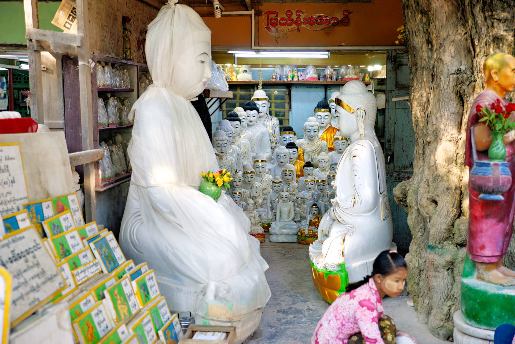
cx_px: 258
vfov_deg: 27.0
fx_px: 715
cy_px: 172
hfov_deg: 39.6
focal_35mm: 50
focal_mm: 50
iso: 320
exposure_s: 1/160
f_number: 4
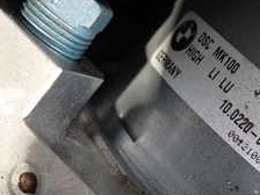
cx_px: 217
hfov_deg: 28.2
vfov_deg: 21.5
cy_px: 174
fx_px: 503
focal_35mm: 67
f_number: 2
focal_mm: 4.5
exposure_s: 1/30
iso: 400
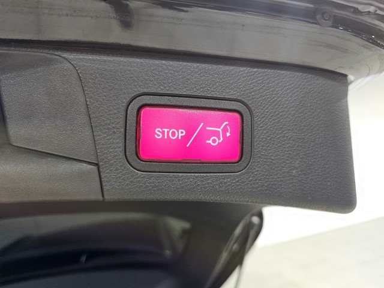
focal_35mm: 23
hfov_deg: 73.9
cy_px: 144
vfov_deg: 58.9
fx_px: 255
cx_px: 192
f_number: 1.7
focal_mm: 6.3
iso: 400
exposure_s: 1/100
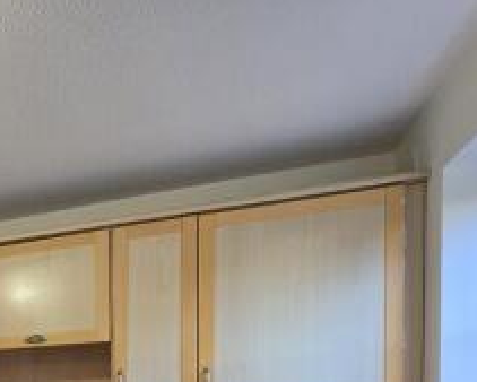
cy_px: 435
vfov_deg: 35.2
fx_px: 494
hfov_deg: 38.6
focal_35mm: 35
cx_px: -89
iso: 64
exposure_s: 1/50
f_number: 2.2
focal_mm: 2.2
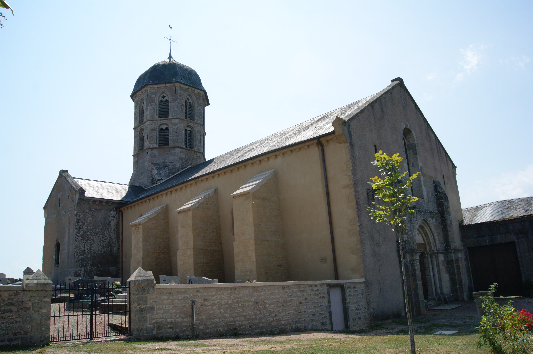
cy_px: 177
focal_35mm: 27
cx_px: 266
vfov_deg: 47.9
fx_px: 400
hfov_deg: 67.4
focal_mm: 18
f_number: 10
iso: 100
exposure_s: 1/200
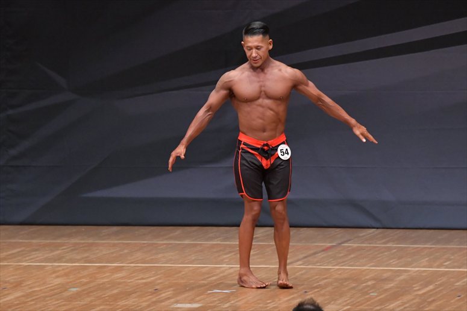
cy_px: 156
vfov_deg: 4.8
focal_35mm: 285
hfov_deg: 7.2
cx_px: 234
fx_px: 3695
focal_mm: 190
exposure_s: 1/400
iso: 6400
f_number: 5.6
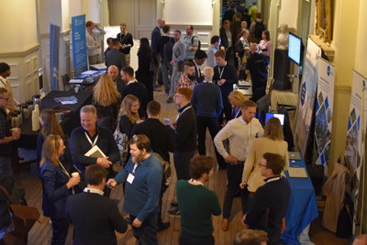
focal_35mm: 52
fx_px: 535
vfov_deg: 25.8
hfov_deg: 37.8
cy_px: 122
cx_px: 184
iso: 1600
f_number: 1.8
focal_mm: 35
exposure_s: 1/125
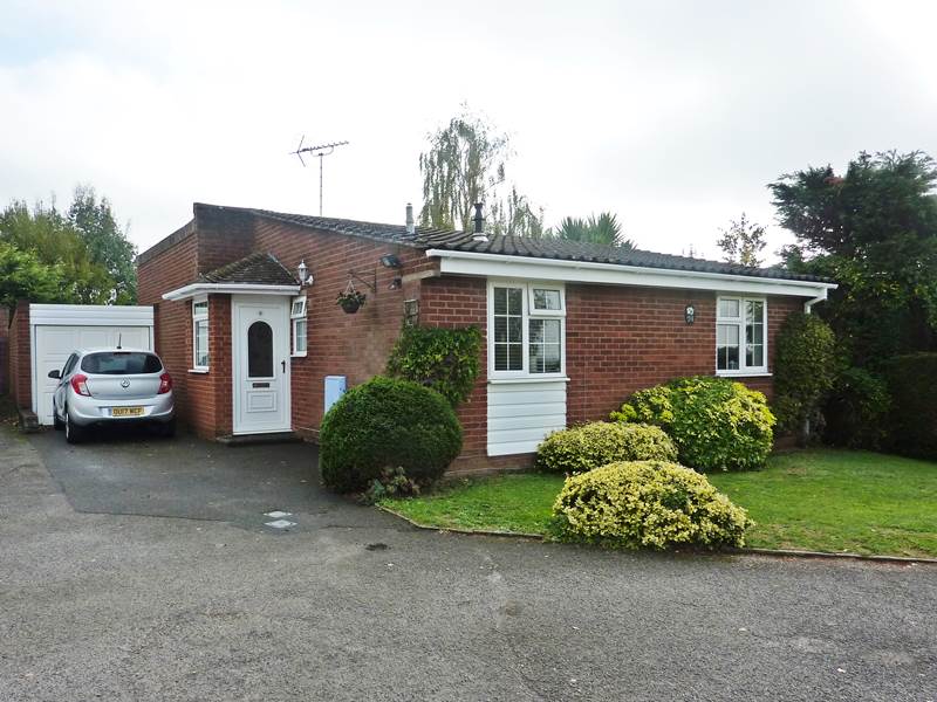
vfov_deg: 54.9
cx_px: 468
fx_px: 677
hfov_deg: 69.4
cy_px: 351
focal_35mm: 25
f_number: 4
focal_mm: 4.1
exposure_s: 1/500
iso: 125
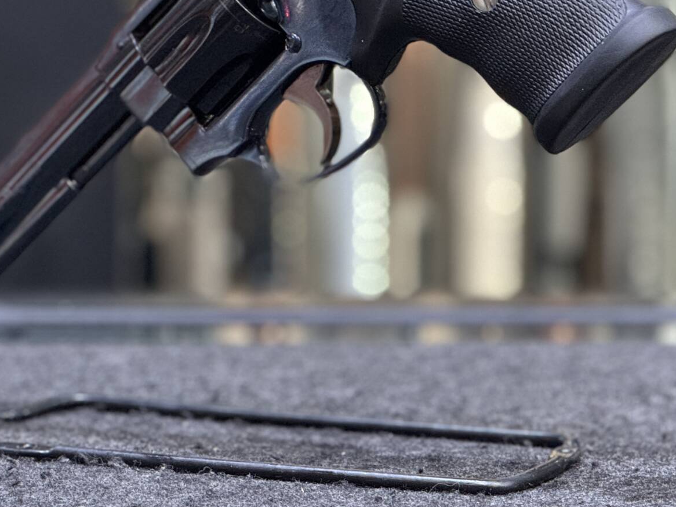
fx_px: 3301
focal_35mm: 169
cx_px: 245
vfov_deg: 8.8
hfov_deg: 11.7
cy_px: 144
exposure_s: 1/50
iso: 500
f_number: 2.8
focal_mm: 9
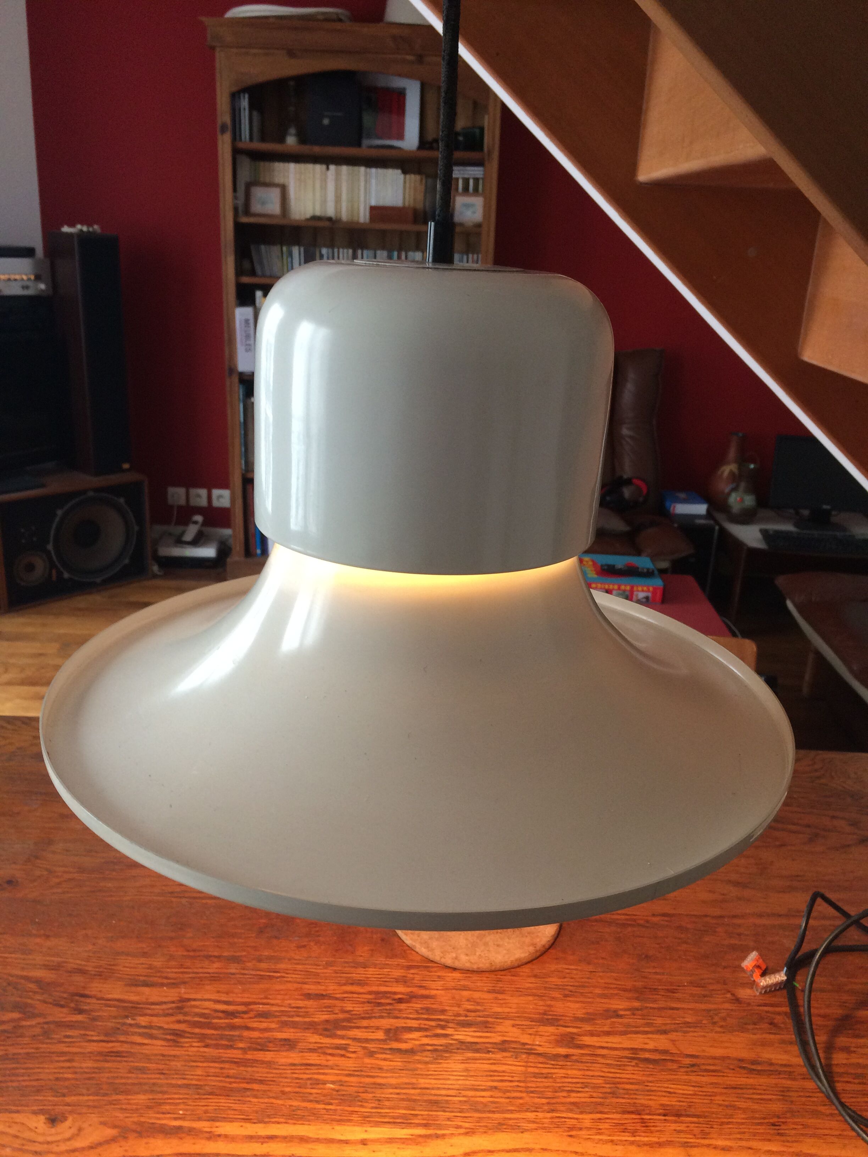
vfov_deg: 61.7
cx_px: 434
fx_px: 970
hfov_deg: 48.2
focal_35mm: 29
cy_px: 578
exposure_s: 1/33
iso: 160
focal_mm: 4.15
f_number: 2.2
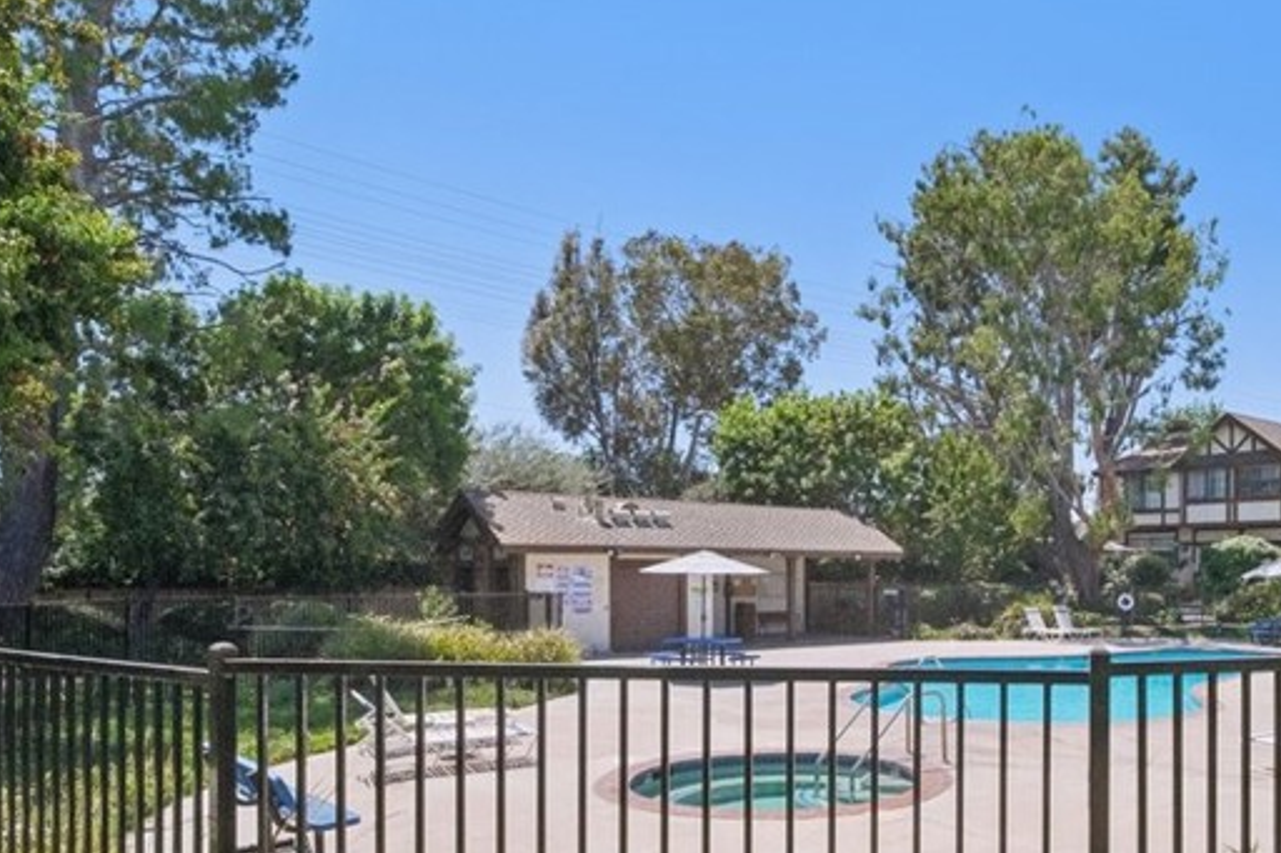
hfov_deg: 63.4
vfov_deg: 45.4
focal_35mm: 28
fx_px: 996
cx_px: 881
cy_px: 595
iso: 320
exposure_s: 1/340
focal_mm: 9
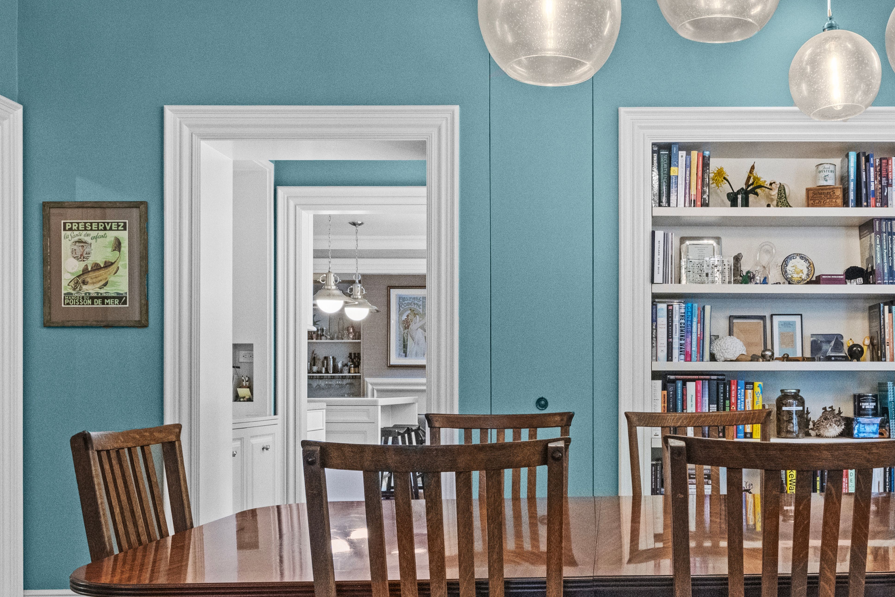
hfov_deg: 48.3
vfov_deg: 33.8
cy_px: 385
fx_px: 975
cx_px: 613
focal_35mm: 39
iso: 2500
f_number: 11
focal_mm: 15.9
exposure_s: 1/10
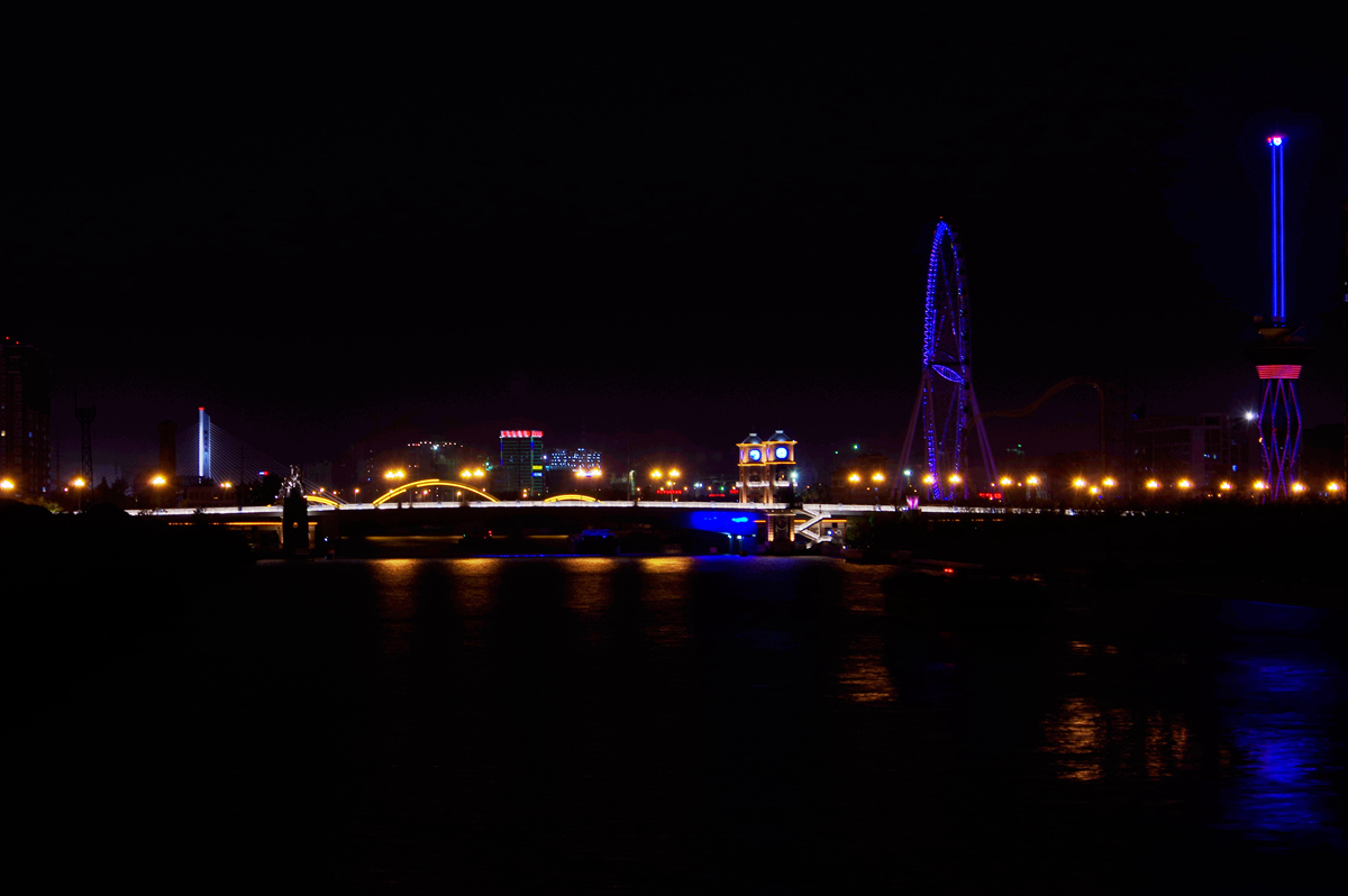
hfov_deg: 20.0
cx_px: 674
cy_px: 448
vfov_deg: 13.4
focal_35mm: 102
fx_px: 3816
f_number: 10
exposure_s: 1
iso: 100
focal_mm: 68
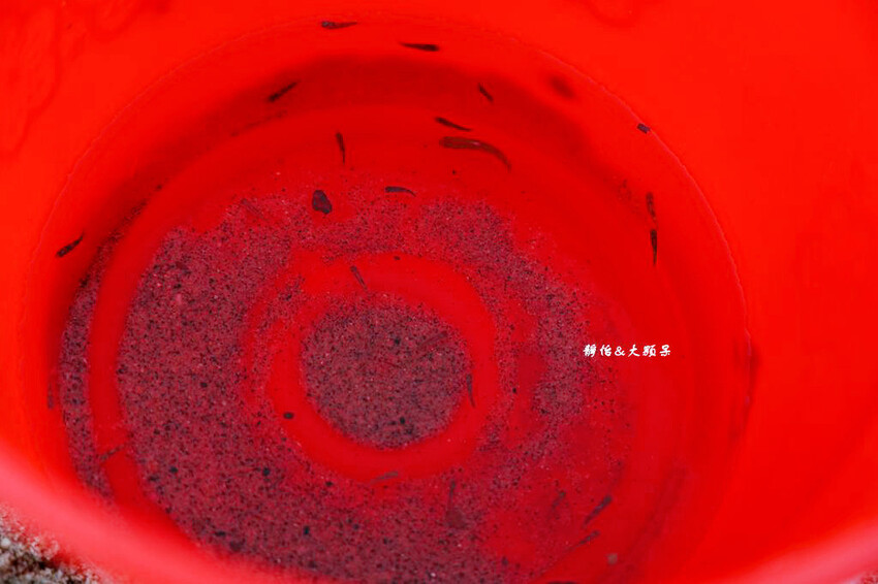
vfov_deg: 19.7
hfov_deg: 29.3
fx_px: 1682
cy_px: 292
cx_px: 439
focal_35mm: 69
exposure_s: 1/80
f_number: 4
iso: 320
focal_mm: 69
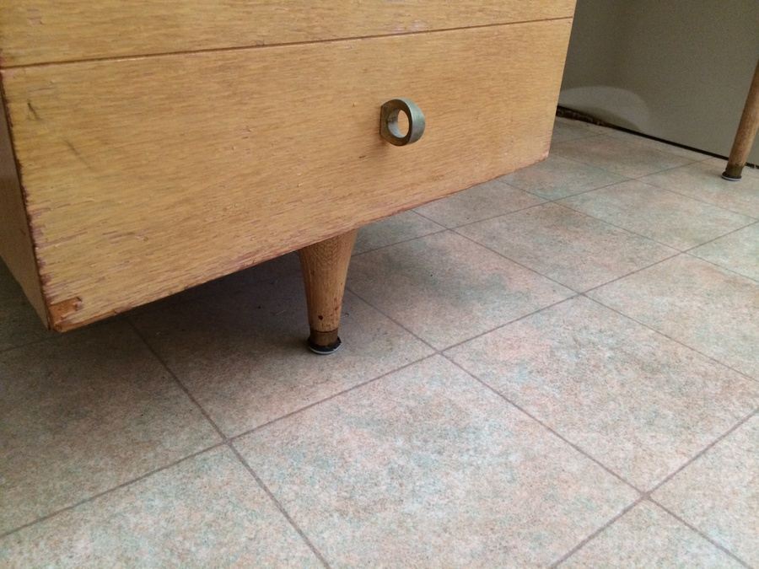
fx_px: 658
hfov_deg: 60.0
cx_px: 380
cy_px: 284
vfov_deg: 46.8
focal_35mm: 30
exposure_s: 1/30
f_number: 2.2
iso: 200
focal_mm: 4.12
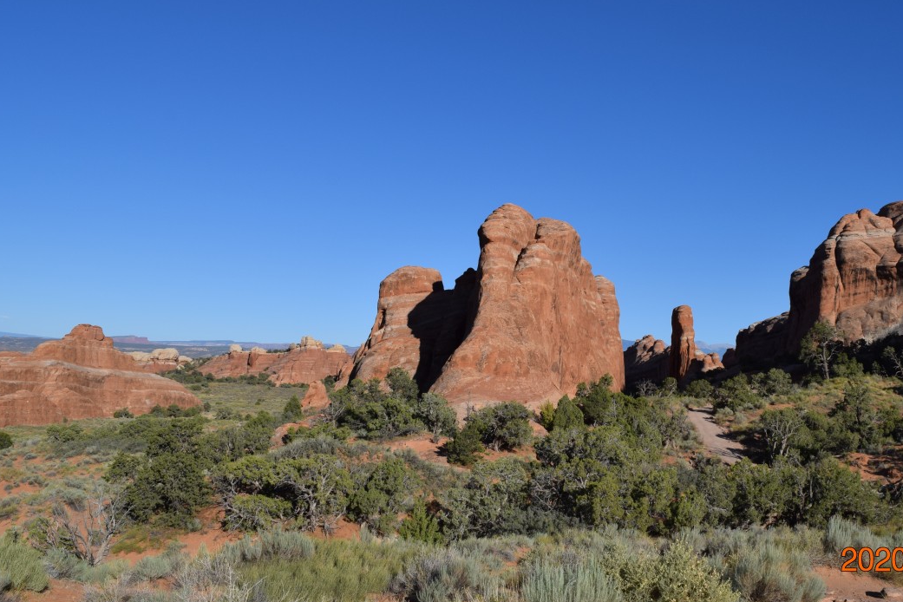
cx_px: 533
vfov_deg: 37.6
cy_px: 228
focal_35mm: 35
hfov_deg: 54.1
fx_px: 878
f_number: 10
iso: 200
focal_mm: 18
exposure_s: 1/400
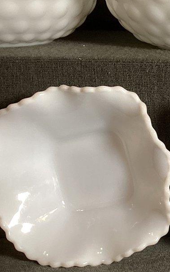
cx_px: 332
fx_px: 608
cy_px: 169
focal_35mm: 82
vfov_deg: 25.2
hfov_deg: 13.7
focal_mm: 3.3
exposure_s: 1/60
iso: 64
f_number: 2.4
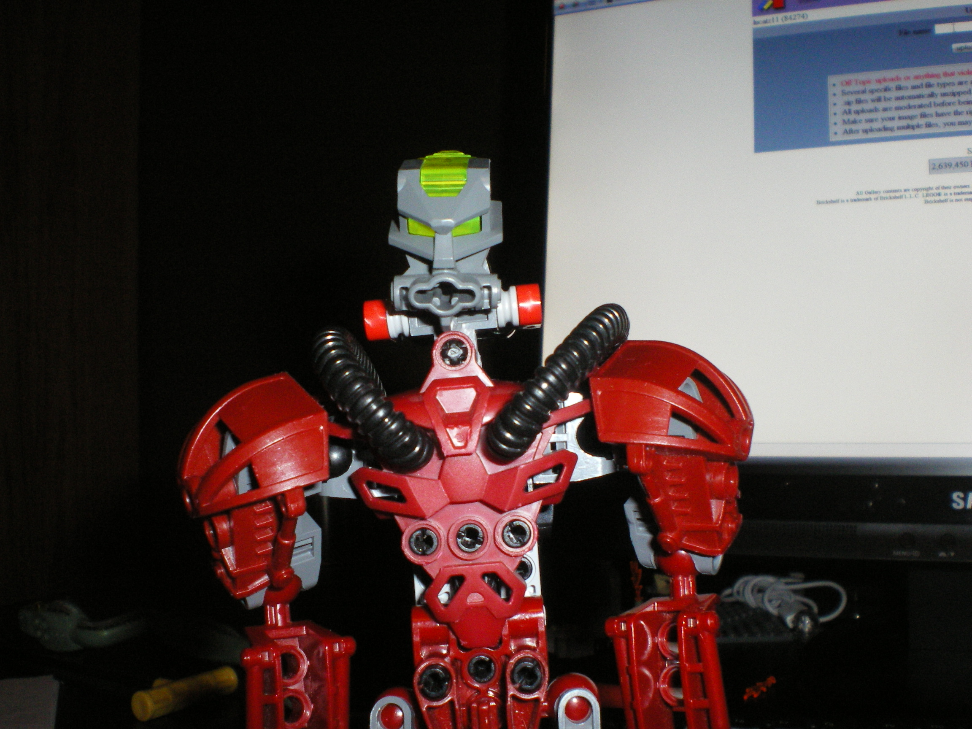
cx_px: 486
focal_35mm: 38
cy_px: 364
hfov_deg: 49.0
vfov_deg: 37.7
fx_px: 1067
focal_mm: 6.3
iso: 320
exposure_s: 1/50
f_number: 4.6
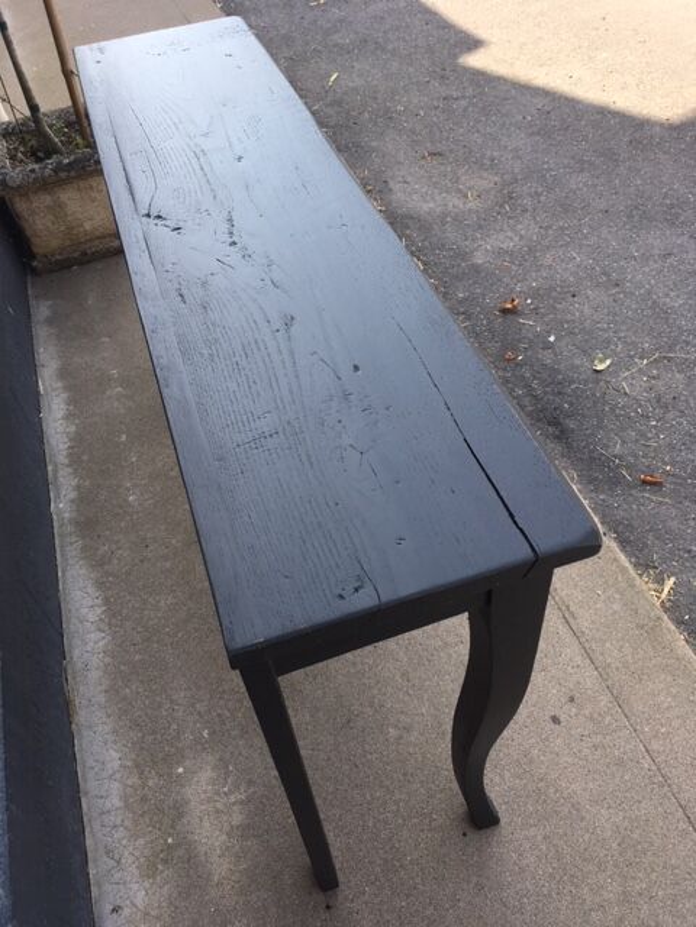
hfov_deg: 48.2
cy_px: 464
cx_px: 348
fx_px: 777
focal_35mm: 29
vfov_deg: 61.7
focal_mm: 4.15
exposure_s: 1/348
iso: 25
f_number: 2.2
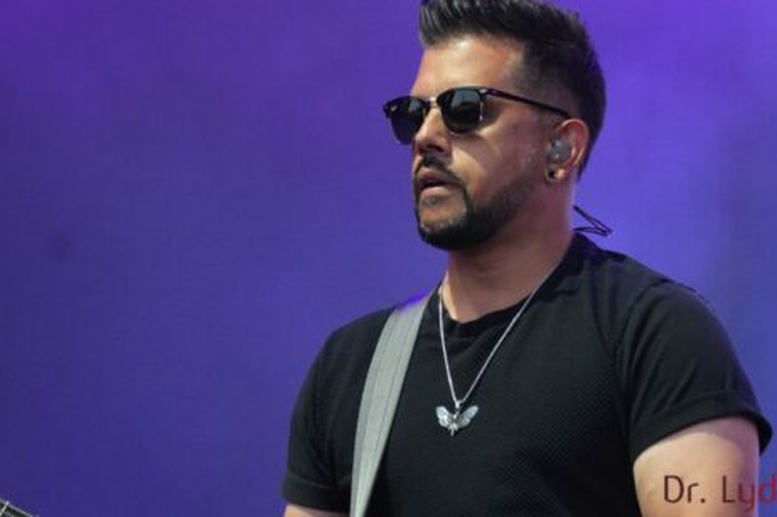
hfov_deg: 4.2
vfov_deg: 2.8
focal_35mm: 490
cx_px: 489
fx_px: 10571
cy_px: 248
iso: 2000
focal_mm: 196
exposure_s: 1/320
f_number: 6.3
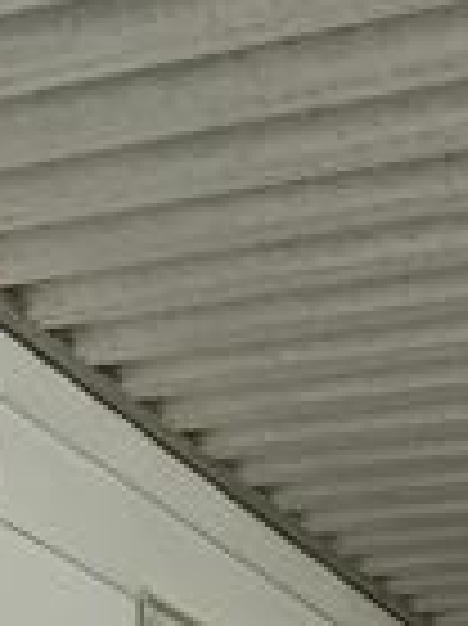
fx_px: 1733
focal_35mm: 96
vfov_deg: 15.2
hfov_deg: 15.4
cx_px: 302
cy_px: 1351
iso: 50
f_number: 2.2
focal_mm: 2.2
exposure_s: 1/864
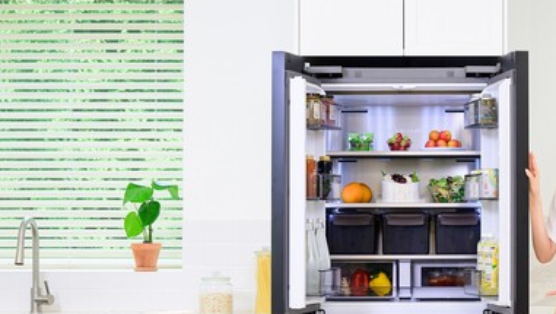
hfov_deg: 23.6
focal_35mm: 89
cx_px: 422
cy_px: 285
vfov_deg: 13.5
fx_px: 1313
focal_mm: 54
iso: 800
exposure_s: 1/125
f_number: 8
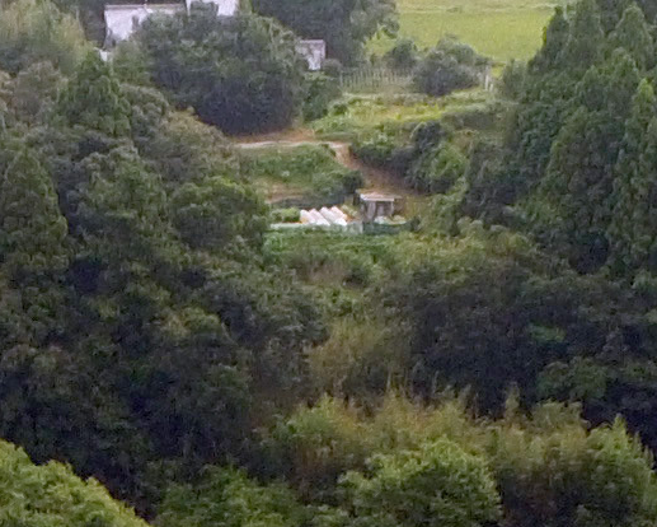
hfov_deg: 12.6
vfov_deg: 9.0
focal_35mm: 151
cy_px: 1349
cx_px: 18
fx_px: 2937
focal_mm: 3.61
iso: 100
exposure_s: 1/336
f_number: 2.8
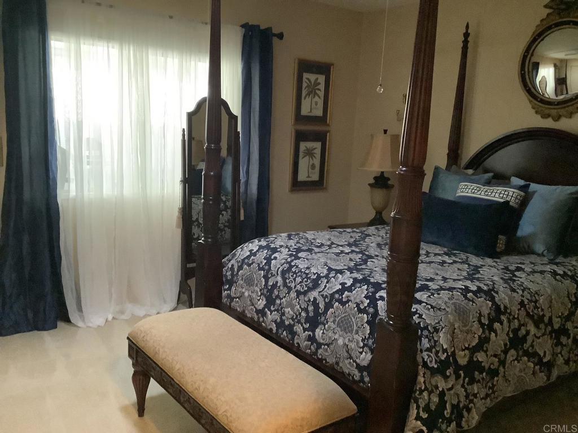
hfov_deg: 58.4
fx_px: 518
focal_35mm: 31
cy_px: 216
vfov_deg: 45.4
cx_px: 289
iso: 640
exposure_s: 1/24
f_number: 2.4
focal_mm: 3.3
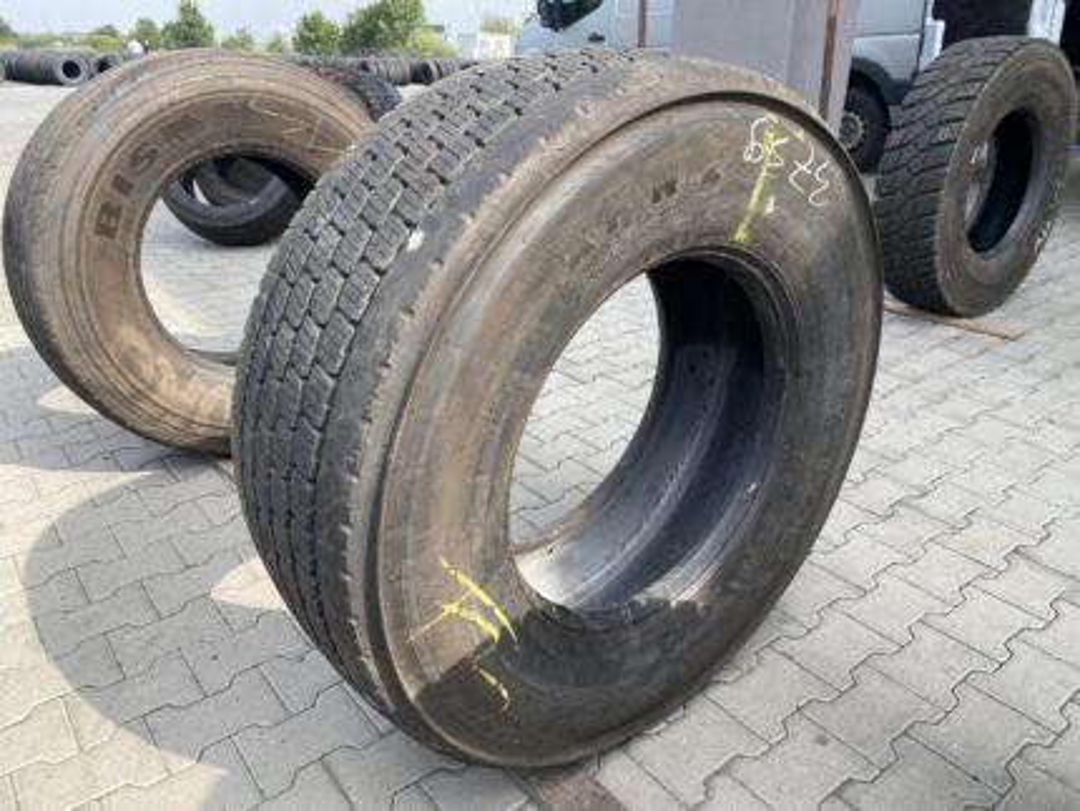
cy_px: 406
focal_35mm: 26
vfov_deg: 53.1
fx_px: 812
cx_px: 540
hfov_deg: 67.3
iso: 32
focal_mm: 4.25
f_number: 1.8
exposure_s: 1/571
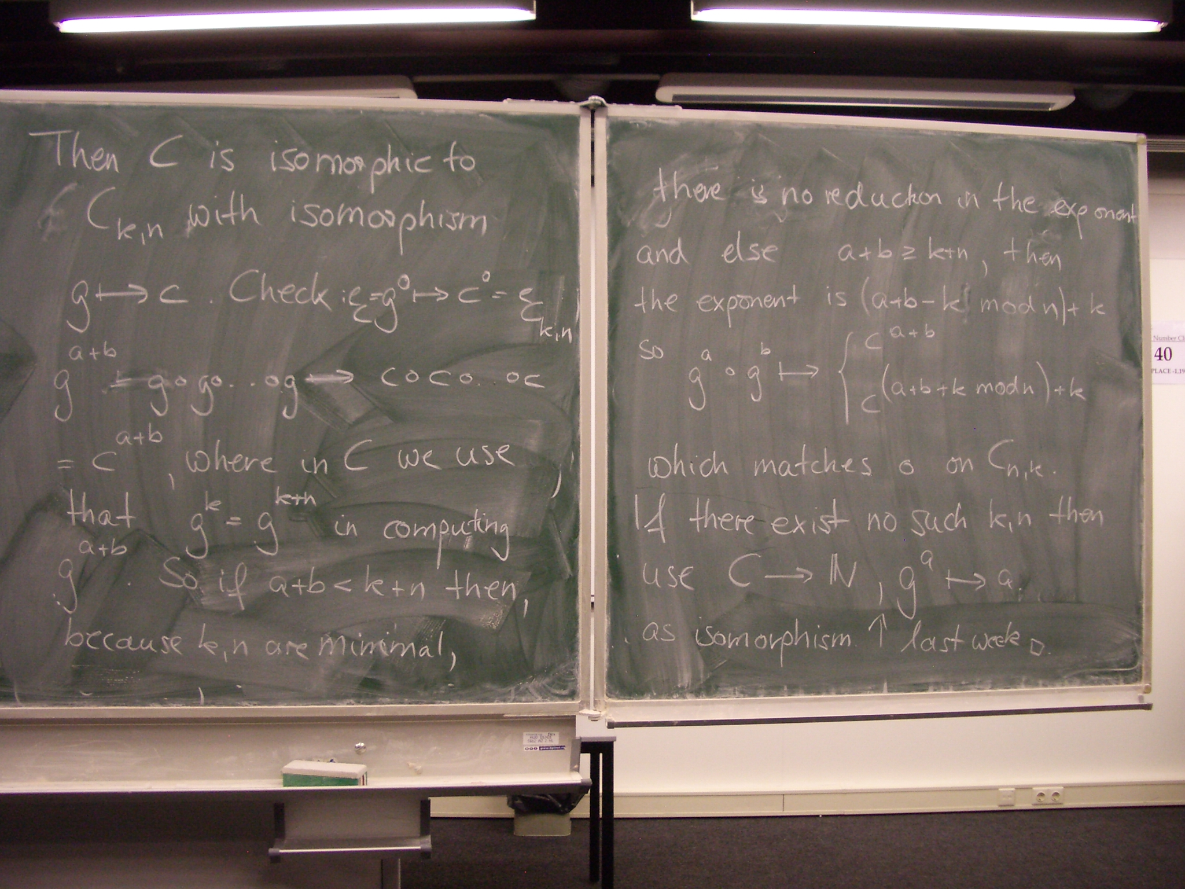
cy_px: 444
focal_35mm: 35
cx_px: 592
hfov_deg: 52.6
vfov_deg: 40.7
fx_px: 1198
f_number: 2.6
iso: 200
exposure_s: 1/50
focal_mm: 5.8
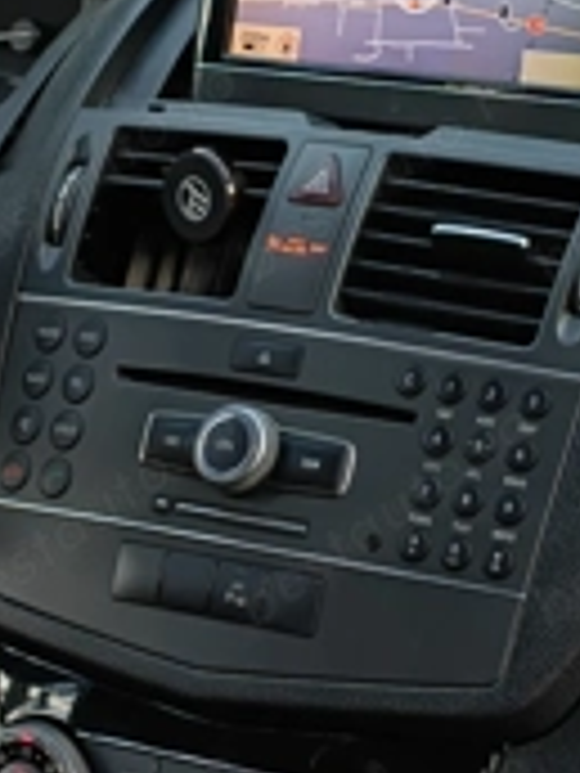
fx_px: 3798
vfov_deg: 11.6
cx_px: 265
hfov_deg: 8.7
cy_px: 252
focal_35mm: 170
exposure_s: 1/50
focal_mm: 13.85
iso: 1000
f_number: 4.5
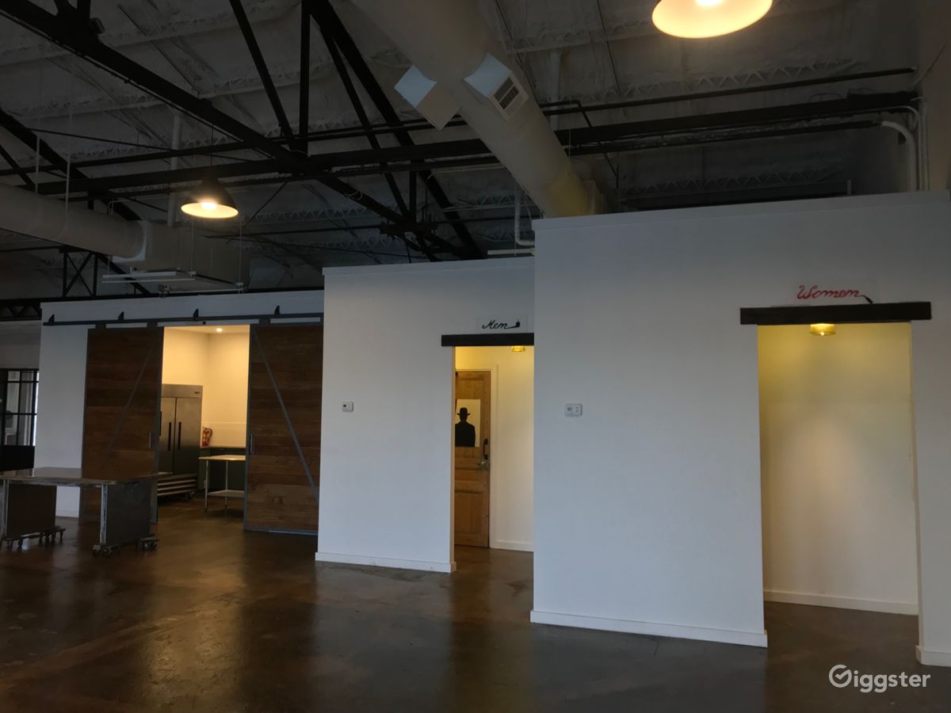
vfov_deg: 49.7
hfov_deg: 63.4
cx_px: 476
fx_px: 769
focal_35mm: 28
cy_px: 356
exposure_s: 1/30
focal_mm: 3.99
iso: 50
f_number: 1.8
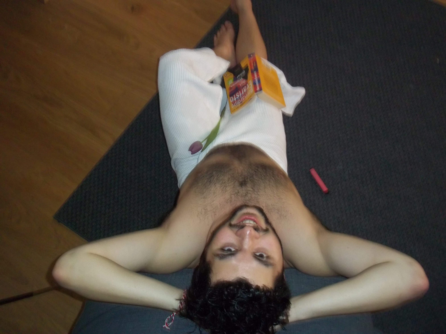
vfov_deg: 39.7
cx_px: 223
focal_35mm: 36
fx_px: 464
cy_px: 167
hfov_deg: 51.4
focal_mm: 6.5
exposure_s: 1/30
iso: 320
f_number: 3.1
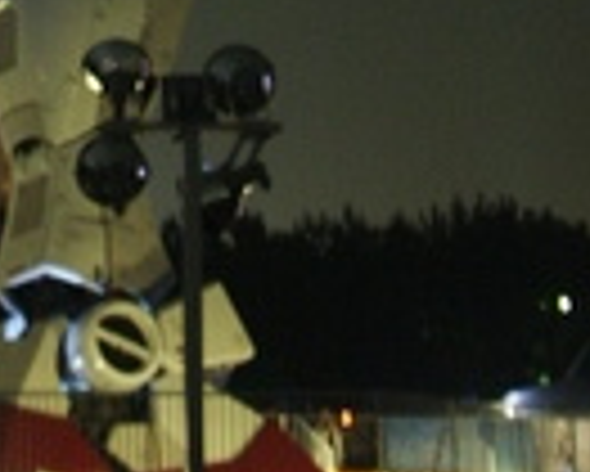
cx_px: -23
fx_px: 2237
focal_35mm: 128
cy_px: -279
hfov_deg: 14.7
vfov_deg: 11.5
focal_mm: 11.22
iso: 200
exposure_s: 1.5
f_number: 3.5
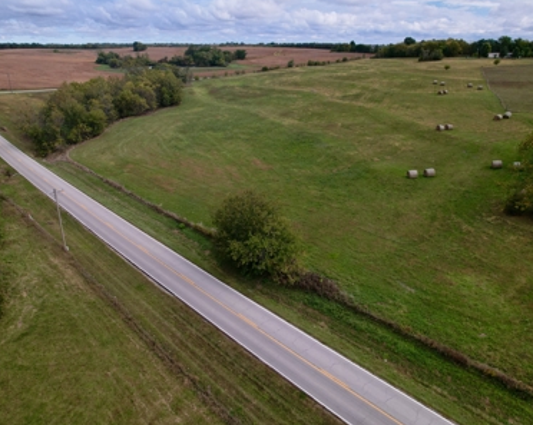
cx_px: 244
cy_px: 213
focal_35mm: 25
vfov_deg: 56.7
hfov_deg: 68.0
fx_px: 394
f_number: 2.8
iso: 100
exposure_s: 1/100
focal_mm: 8.38
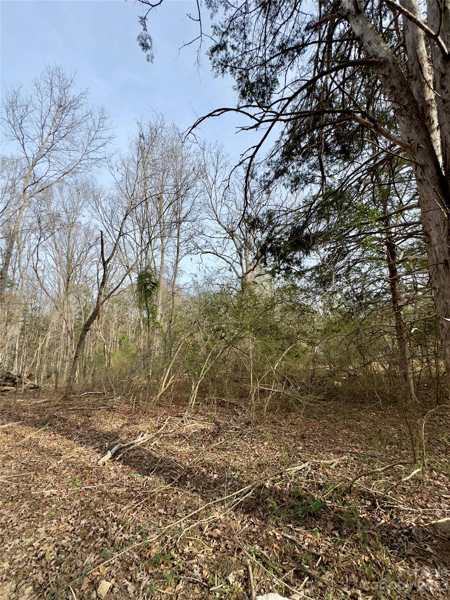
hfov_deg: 85.7
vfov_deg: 102.1
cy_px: 300
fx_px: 243
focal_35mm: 14
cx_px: 225
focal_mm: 2.22
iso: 50
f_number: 2.2
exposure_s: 1/910
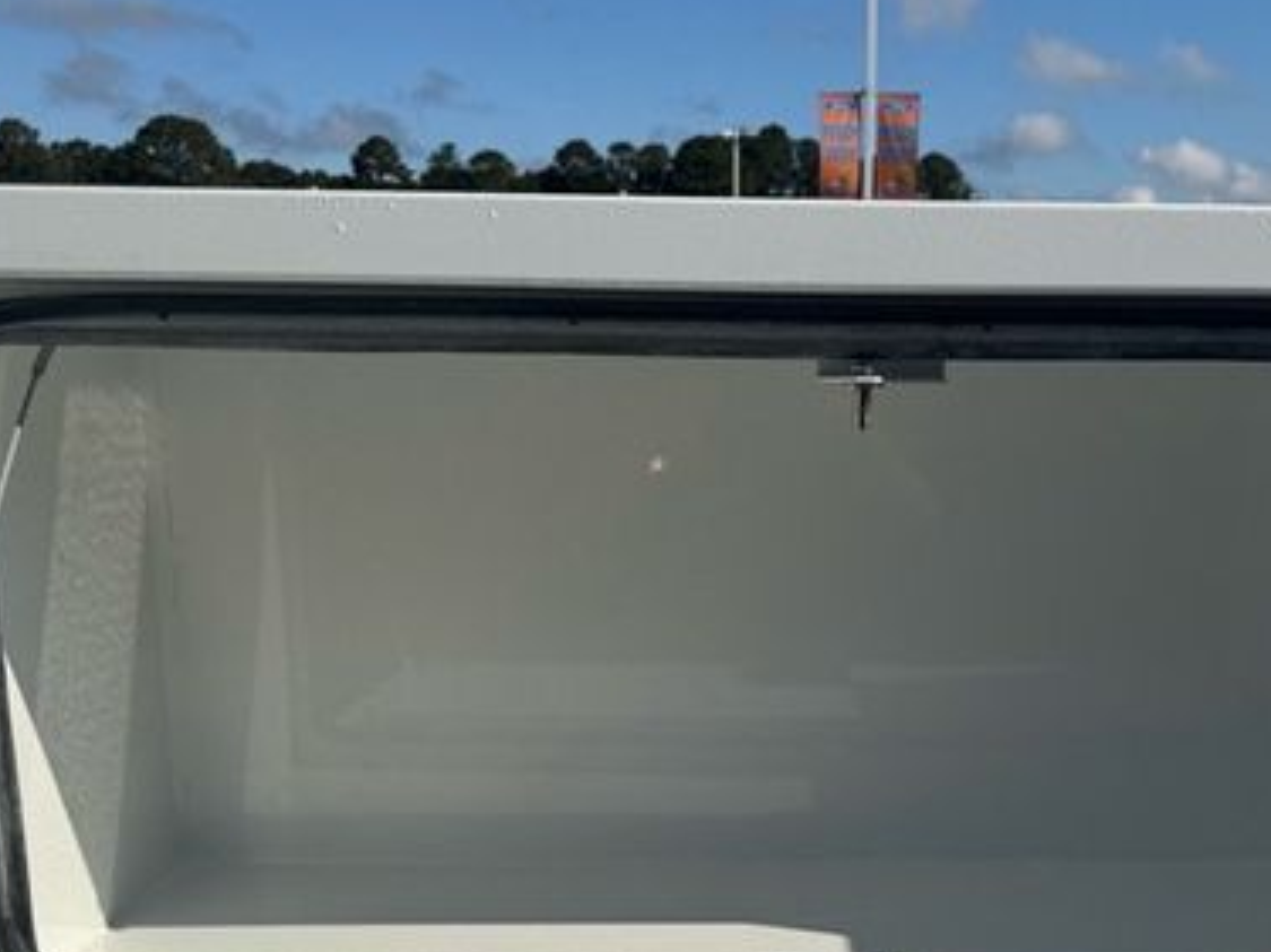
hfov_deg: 45.5
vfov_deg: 33.9
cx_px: 769
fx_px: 1505
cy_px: 786
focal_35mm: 41
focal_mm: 6.76
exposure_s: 1/12346
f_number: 1.78
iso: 80
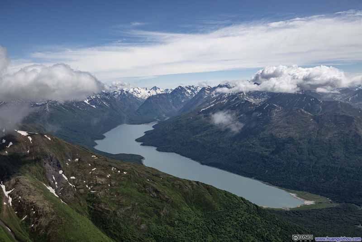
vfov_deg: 43.0
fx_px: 307
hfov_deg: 61.1
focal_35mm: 30
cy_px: 121
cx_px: 181
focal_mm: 30.5
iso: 100
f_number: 6.3
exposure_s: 1/1250
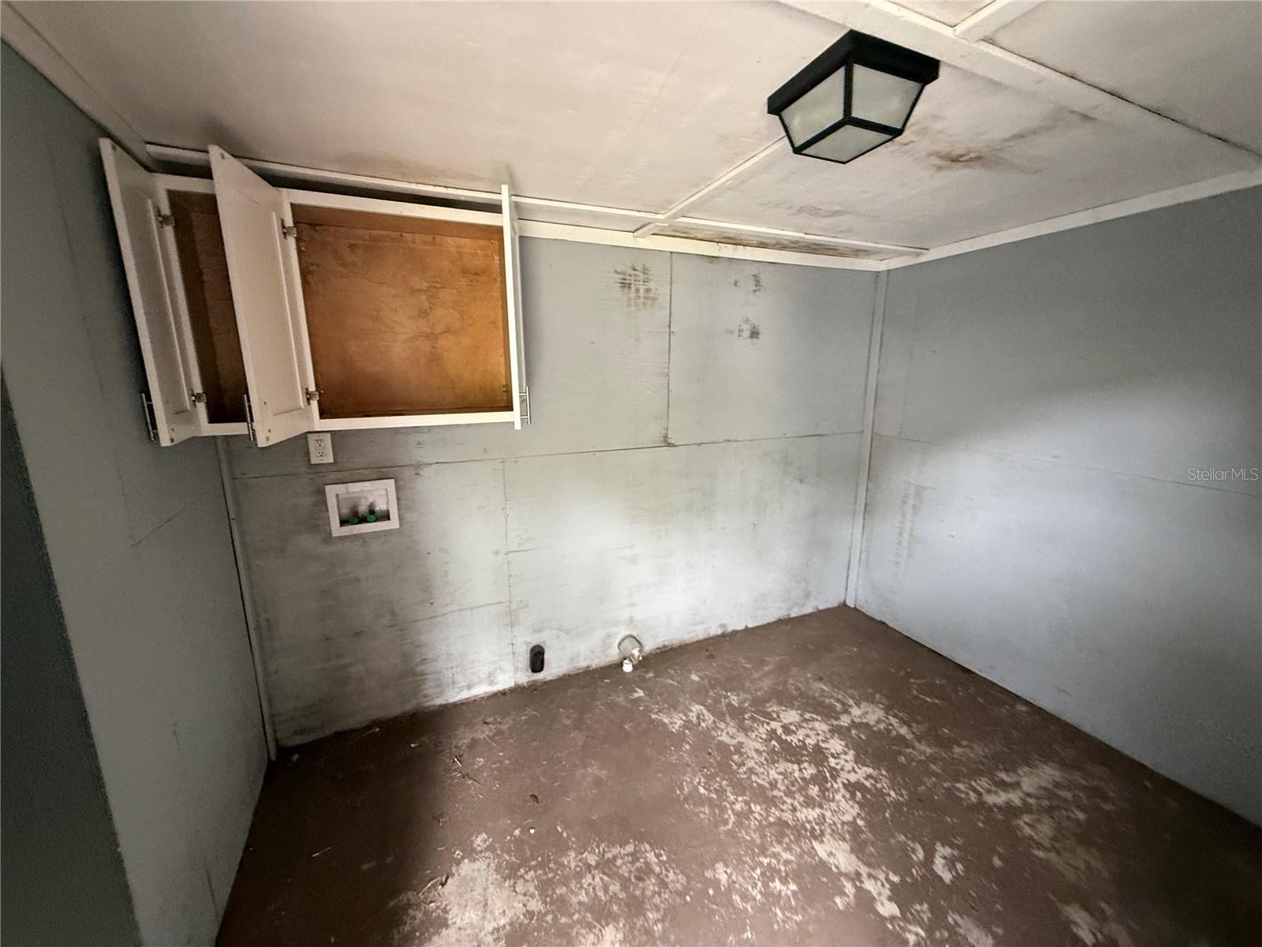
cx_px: 631
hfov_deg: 102.1
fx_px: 510
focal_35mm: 14
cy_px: 474
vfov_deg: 85.7
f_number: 2.2
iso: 320
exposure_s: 1/70
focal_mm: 2.22
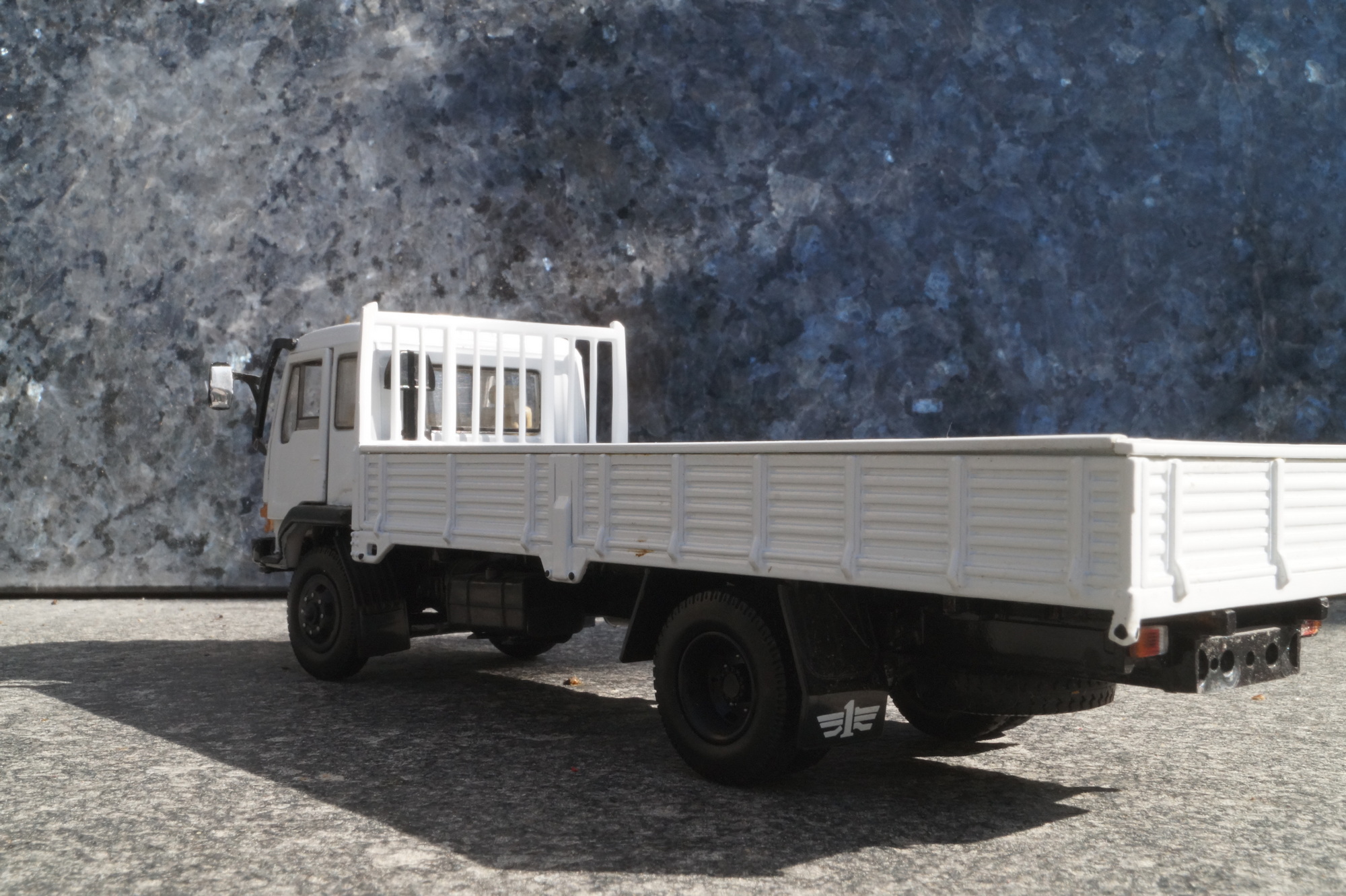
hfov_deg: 46.4
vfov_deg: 31.9
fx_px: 1569
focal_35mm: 42
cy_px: 448
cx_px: 673
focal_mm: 28
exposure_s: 1/60
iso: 640
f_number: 25
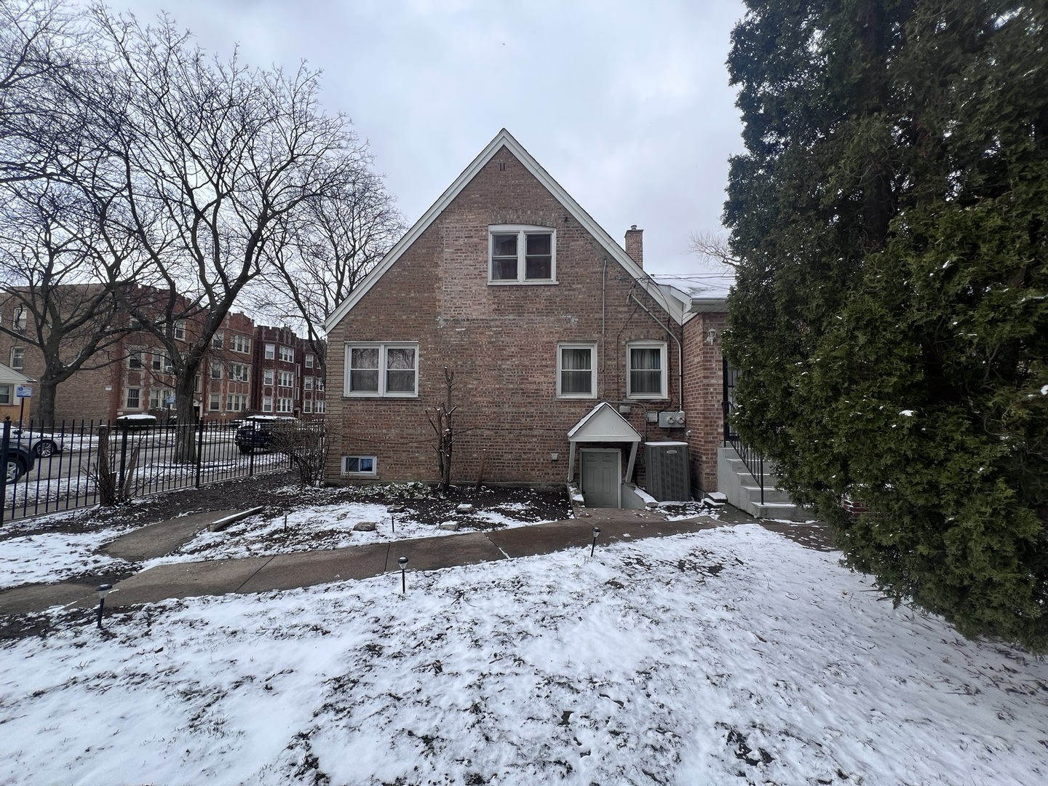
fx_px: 394
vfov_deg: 89.9
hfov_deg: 106.2
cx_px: 524
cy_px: 393
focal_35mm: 13
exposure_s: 1/378
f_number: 1.8
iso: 32
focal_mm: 1.57
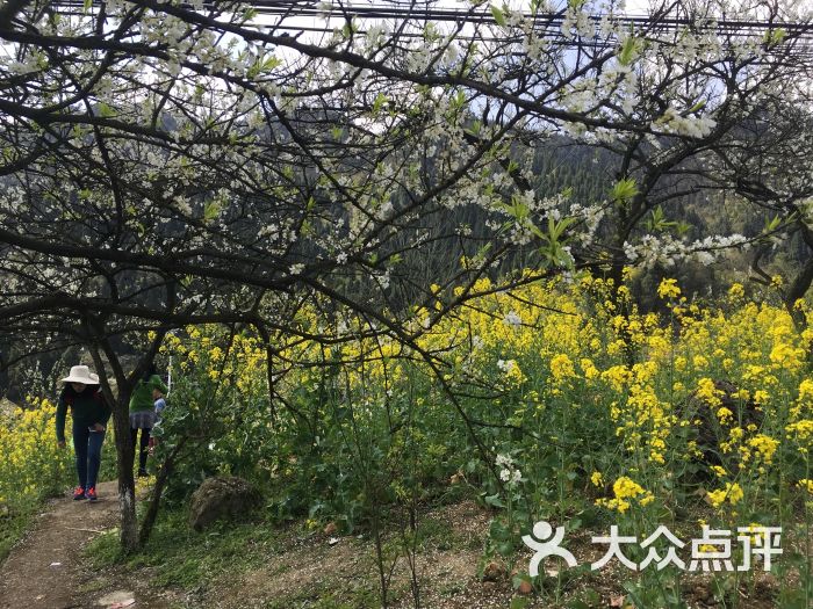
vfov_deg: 48.2
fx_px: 681
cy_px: 304
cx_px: 406
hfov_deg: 61.7
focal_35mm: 29
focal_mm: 4.15
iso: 25
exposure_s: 1/746
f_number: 2.2
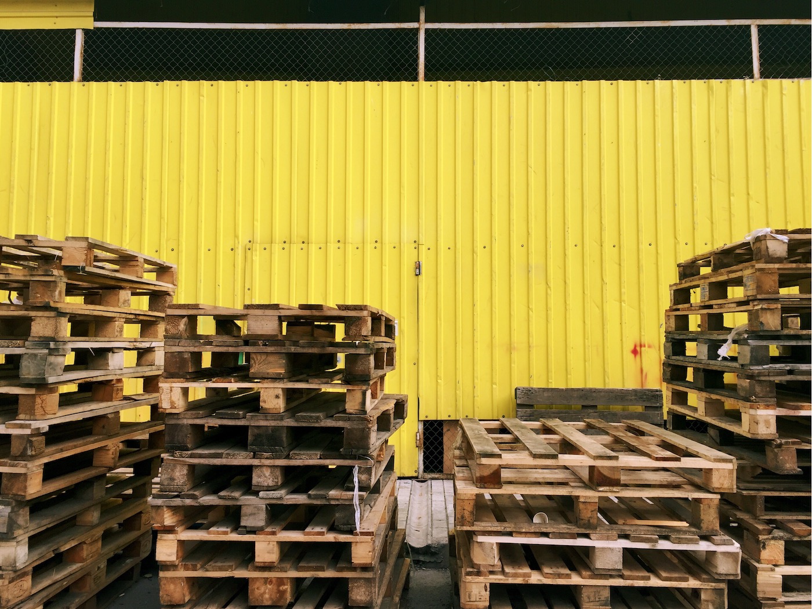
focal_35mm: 29
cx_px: 406
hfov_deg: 61.7
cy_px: 304
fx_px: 680
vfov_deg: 48.2
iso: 32
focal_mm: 4.15
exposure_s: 1/416
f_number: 2.2
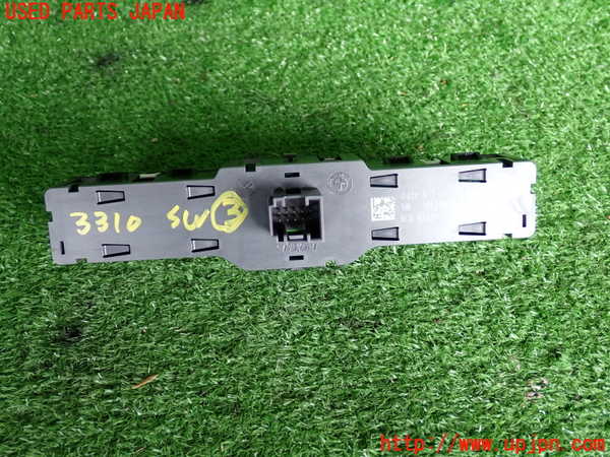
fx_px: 670
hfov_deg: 49.0
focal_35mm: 38
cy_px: 228
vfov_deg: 37.7
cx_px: 305
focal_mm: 6.83
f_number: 2.7
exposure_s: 1/80
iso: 200
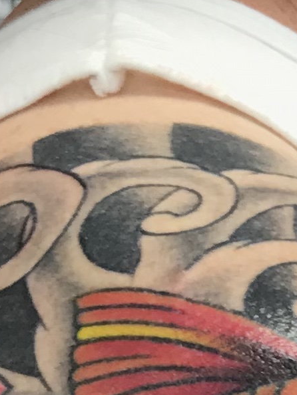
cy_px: 807
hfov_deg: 7.8
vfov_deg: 9.7
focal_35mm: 190
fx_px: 2172
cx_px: 168
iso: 25
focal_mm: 3.99
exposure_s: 1/60
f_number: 1.8
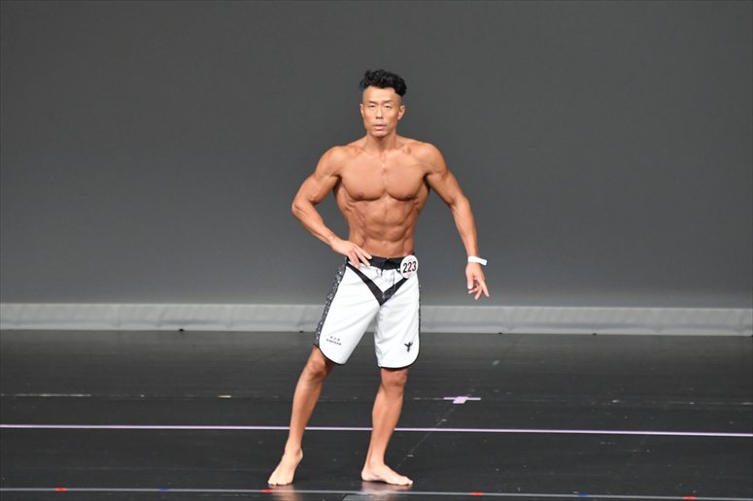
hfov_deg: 6.0
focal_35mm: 345
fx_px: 7213
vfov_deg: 4.0
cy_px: 250
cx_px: 376
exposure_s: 1/400
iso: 5000
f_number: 5.6
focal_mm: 230
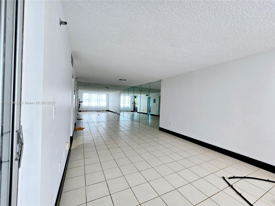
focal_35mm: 13
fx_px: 103
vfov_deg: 89.9
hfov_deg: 106.2
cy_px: 103
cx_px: 138
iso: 125
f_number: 2.2
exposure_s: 1/60.2
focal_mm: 2.2
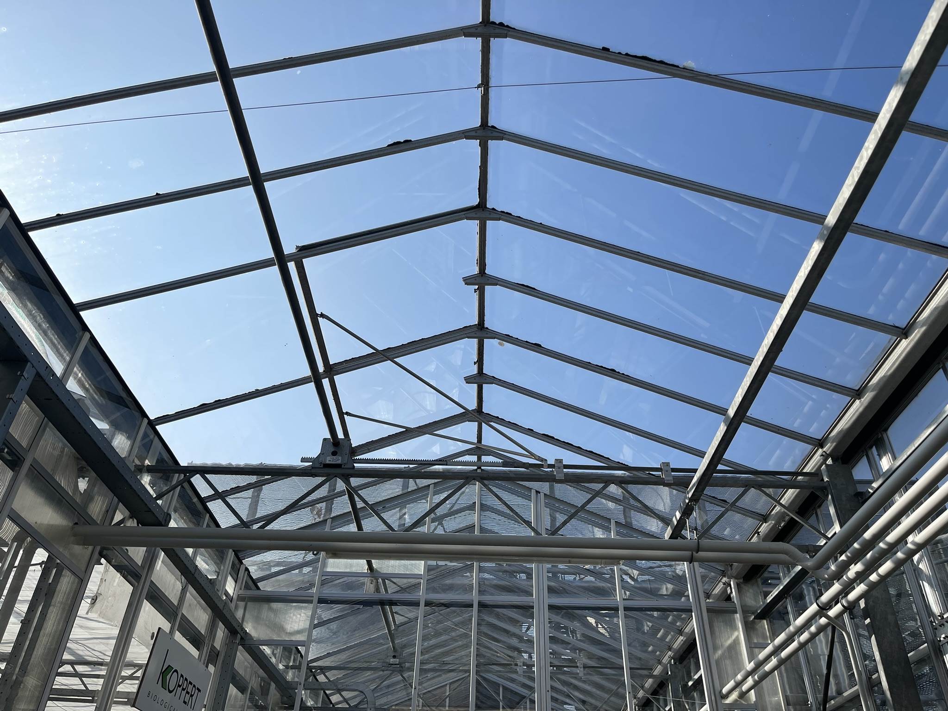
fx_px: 685
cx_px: 474
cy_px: 356
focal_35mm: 25
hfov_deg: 69.4
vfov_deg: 54.9
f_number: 1.6
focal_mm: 5.1
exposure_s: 1/5618
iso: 32
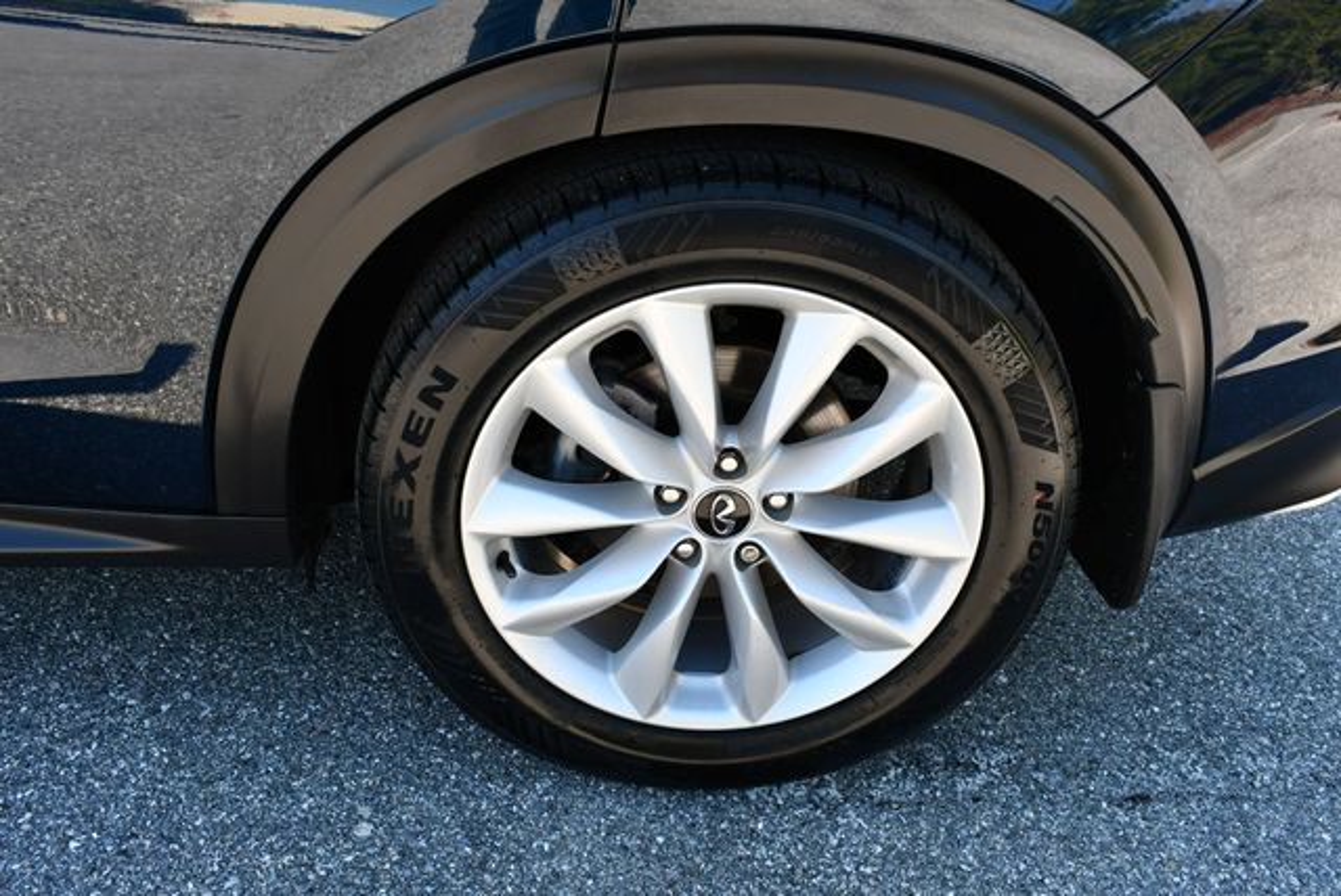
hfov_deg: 53.1
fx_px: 1342
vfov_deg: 36.9
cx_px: 670
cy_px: 448
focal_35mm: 36
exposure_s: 1/250
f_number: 5.6
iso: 320
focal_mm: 18
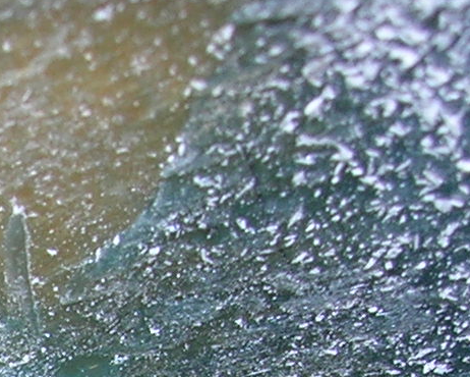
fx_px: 2895
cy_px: 813
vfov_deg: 7.1
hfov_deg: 8.6
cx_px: -592
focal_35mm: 208
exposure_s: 1/60.1
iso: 64
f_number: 4.8
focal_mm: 7.8
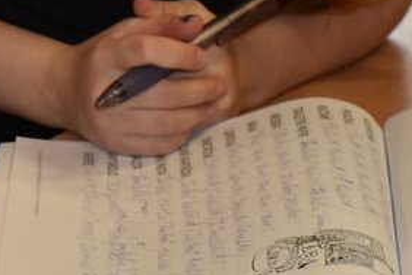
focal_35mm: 255
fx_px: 2918
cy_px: -7
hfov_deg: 7.7
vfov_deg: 5.4
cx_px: -403
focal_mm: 24
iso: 160
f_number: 4
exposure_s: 1/60
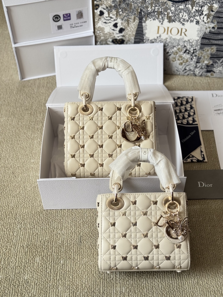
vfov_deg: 39.7
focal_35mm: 48
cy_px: 148
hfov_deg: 30.3
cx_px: 112
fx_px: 412
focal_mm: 6.76
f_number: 1.78
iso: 64
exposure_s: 1/121
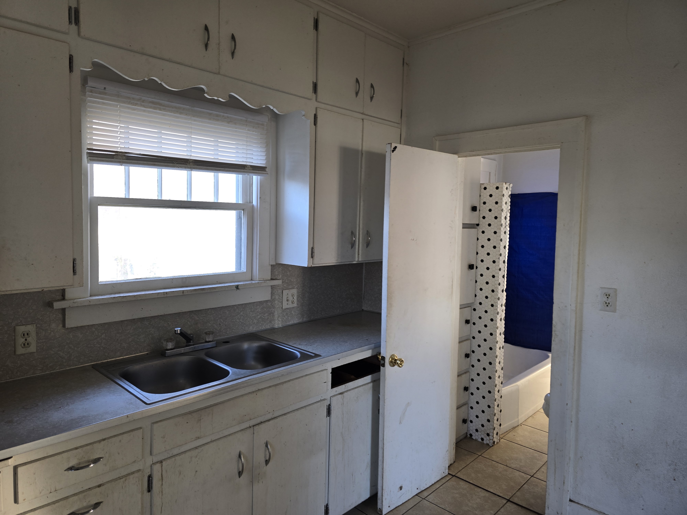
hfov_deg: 73.9
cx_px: 344
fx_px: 456
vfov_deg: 58.9
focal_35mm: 23
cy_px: 258
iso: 100
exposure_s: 1/40
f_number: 1.7
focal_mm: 6.3
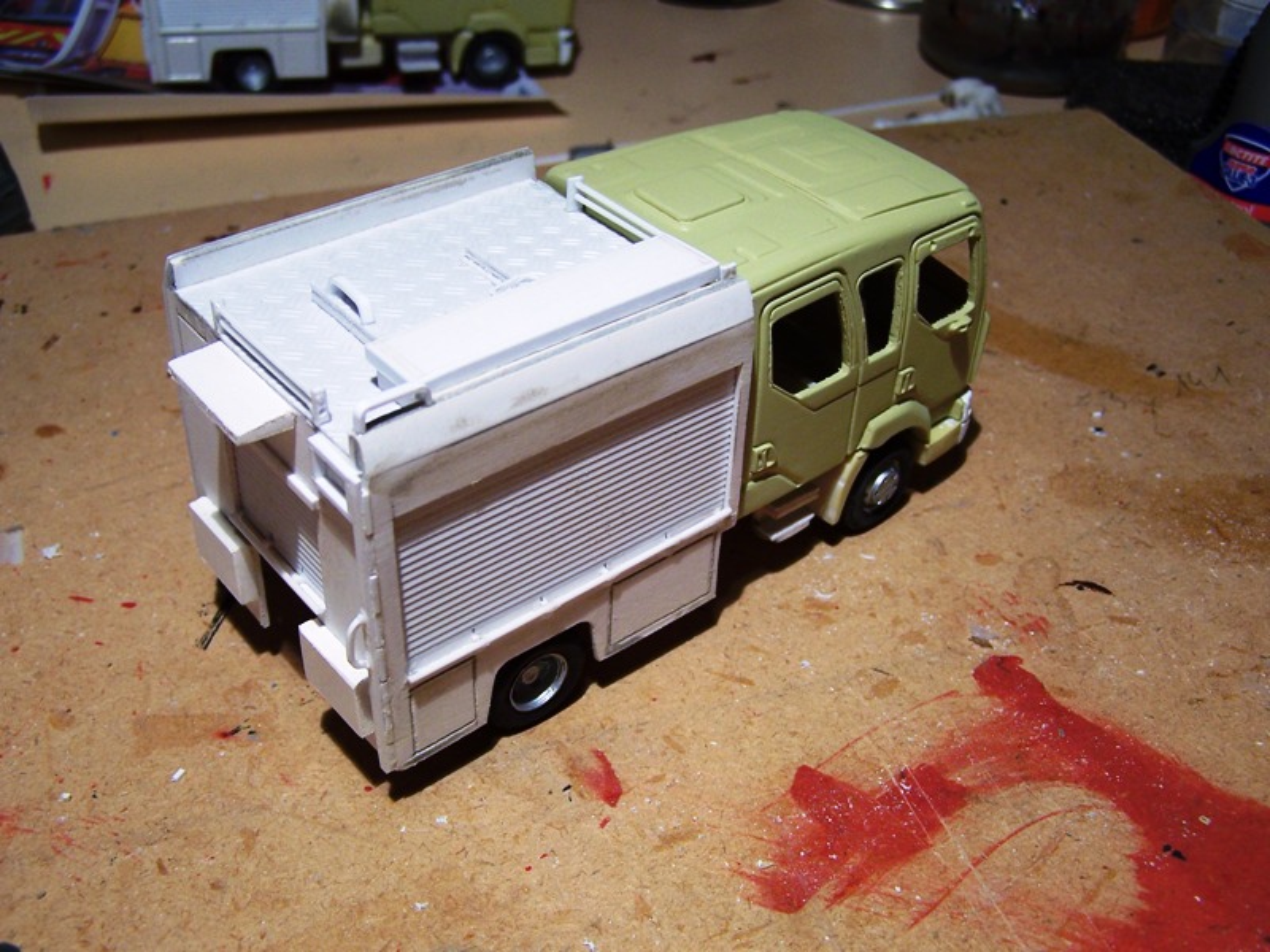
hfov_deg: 49.0
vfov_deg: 37.7
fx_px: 1394
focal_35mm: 38
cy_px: 476
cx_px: 635
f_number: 2.8
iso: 80
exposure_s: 1/30
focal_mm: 6.3
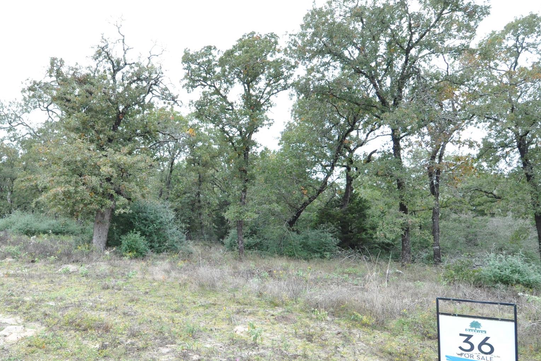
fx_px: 361
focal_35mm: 24
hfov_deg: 71.9
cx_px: 187
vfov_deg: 52.9
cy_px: 210
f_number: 7.1
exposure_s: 1/400
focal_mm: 12
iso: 2000
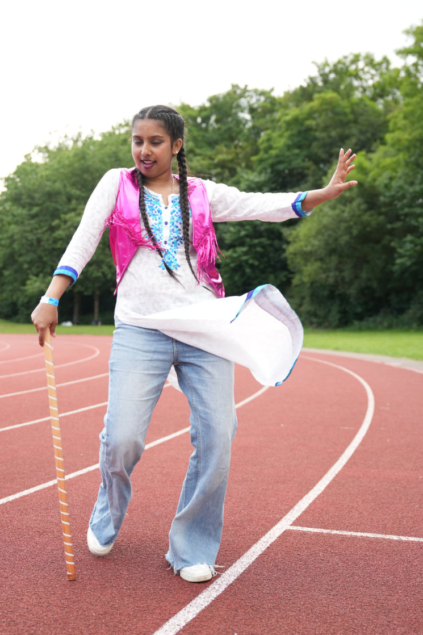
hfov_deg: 27.8
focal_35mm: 48
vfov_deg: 40.7
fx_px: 853
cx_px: 193
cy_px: 282
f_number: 2.8
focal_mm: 35.3
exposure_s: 1/640
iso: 250
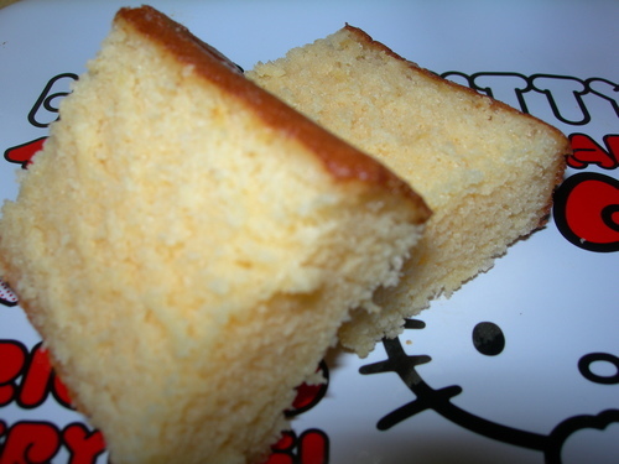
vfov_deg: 37.7
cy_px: 232
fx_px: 680
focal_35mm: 38
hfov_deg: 49.0
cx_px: 310
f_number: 4.8
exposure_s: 1/60.1
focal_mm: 7.8
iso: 50
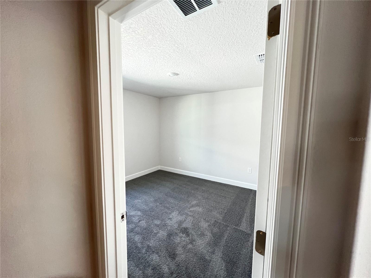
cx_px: 186
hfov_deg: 106.2
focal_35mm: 13
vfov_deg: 89.9
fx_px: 139
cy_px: 139
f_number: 1.8
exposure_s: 1/60
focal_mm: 1.57
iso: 320
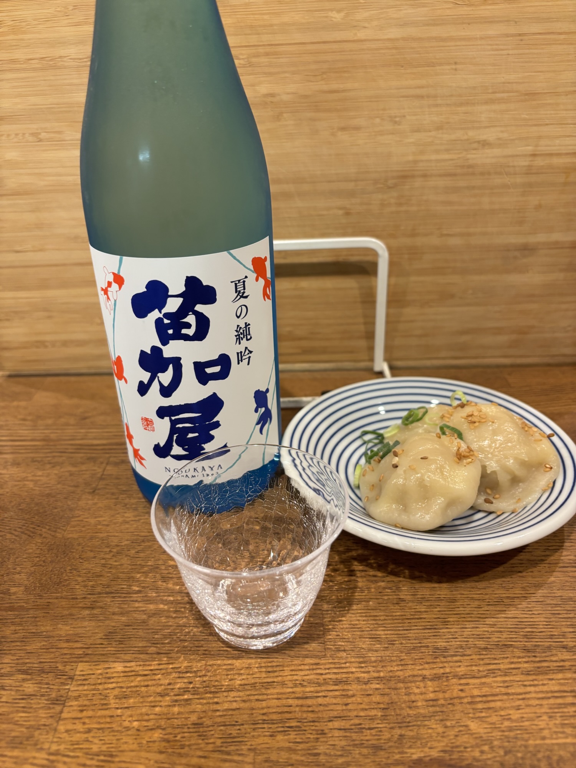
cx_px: 288
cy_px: 384
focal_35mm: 26
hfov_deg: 53.1
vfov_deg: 67.3
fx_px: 577
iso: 200
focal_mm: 5.96
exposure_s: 1/50
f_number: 1.6
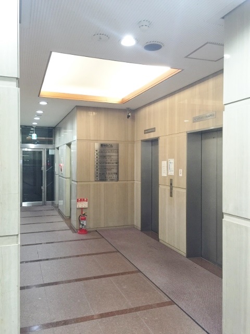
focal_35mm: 29
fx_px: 279
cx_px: 125
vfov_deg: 61.7
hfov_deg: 48.2
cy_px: 167
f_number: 2.2
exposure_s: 1/15
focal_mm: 4.15
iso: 100
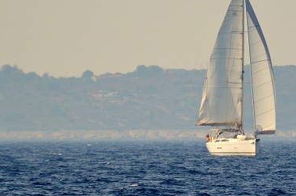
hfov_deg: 1.9
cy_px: 73
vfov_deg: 1.3
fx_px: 8771
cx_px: 247
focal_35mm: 1069
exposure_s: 1/4000
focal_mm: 300
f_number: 5.6
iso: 640
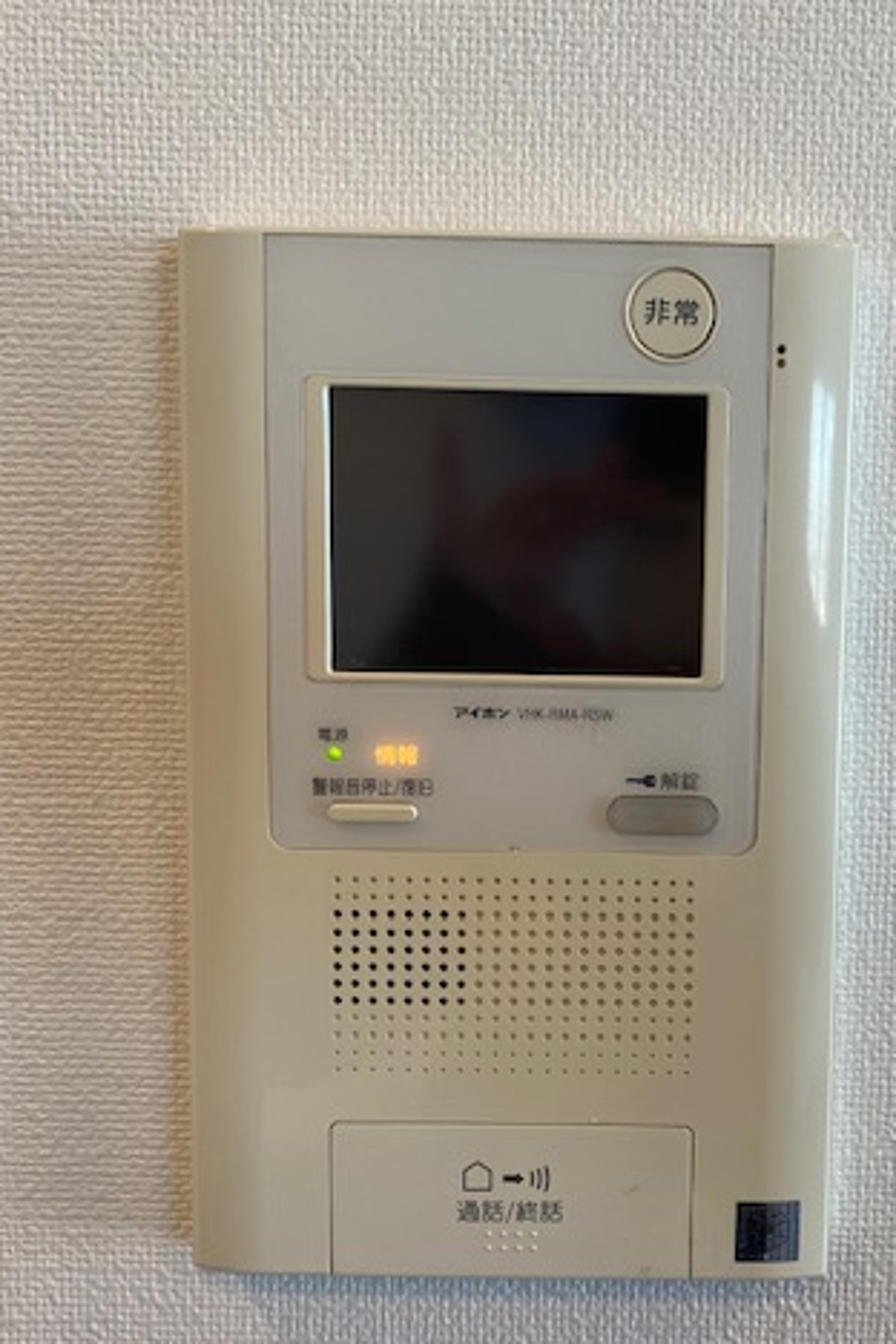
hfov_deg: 35.3
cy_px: 686
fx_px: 1381
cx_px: 652
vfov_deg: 51.9
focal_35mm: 37
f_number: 1.8
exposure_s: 1/100
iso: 64
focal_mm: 4.25
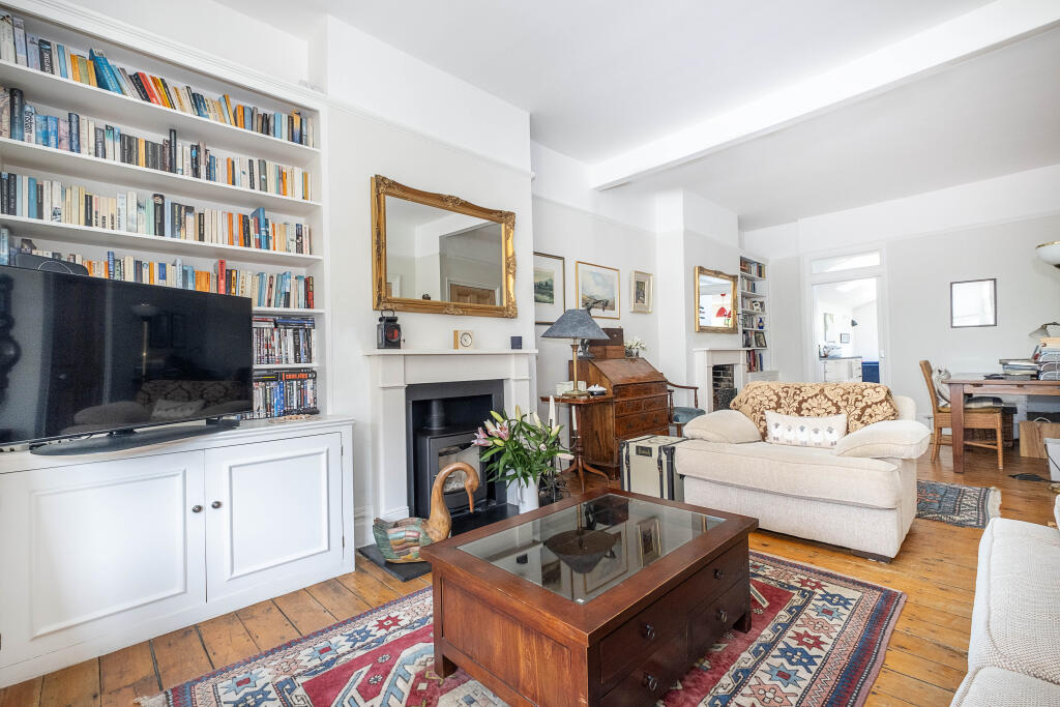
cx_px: 530
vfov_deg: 77.3
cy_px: 354
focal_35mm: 15
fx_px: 442
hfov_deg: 100.4
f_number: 7.1
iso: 500
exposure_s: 1/15
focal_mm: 10
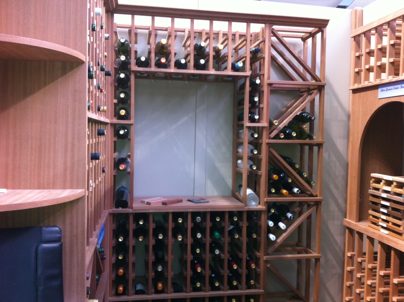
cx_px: 202
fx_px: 408
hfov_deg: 52.7
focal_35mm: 35
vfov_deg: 40.6
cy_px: 151
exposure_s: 1/15
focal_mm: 3.85
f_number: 2.8
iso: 160
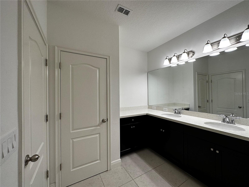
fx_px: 101
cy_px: 94
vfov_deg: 85.7
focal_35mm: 14
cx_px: 124
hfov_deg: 102.1
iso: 125
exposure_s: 1/120
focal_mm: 2.22
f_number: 2.2
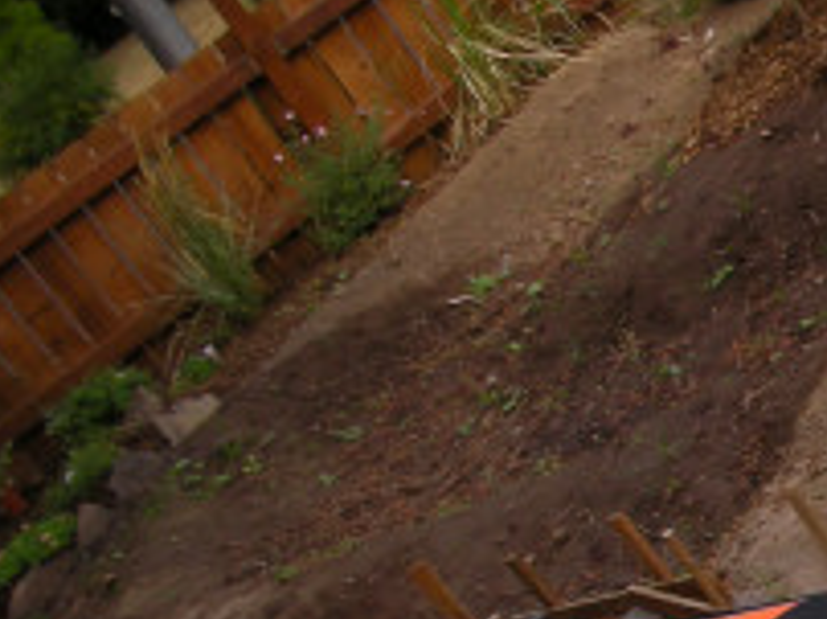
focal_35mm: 111
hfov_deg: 16.4
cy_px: 738
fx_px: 2649
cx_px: 1191
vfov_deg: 13.0
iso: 50
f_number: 2.8
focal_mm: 5.8
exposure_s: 1/368
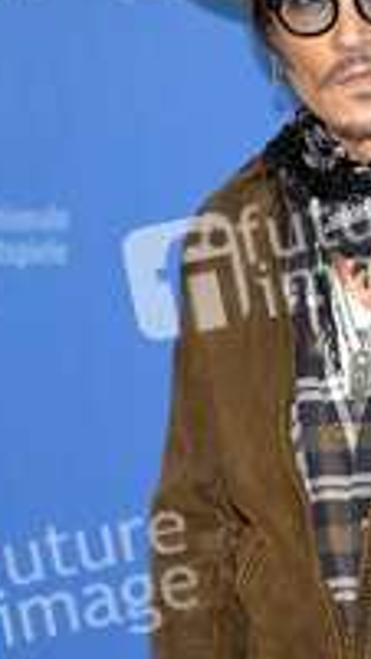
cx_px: 387
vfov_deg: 6.7
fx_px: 5651
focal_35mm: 323
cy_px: 426
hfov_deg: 3.8
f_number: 3.5
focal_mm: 155
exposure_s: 1/400
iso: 800
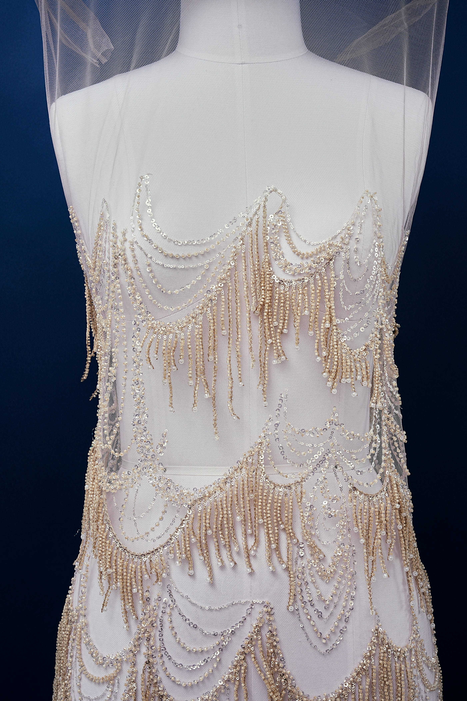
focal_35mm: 51
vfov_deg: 38.9
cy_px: 350
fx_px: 992
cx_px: 234
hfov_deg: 26.5
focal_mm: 51
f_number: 11
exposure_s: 1/125
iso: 100
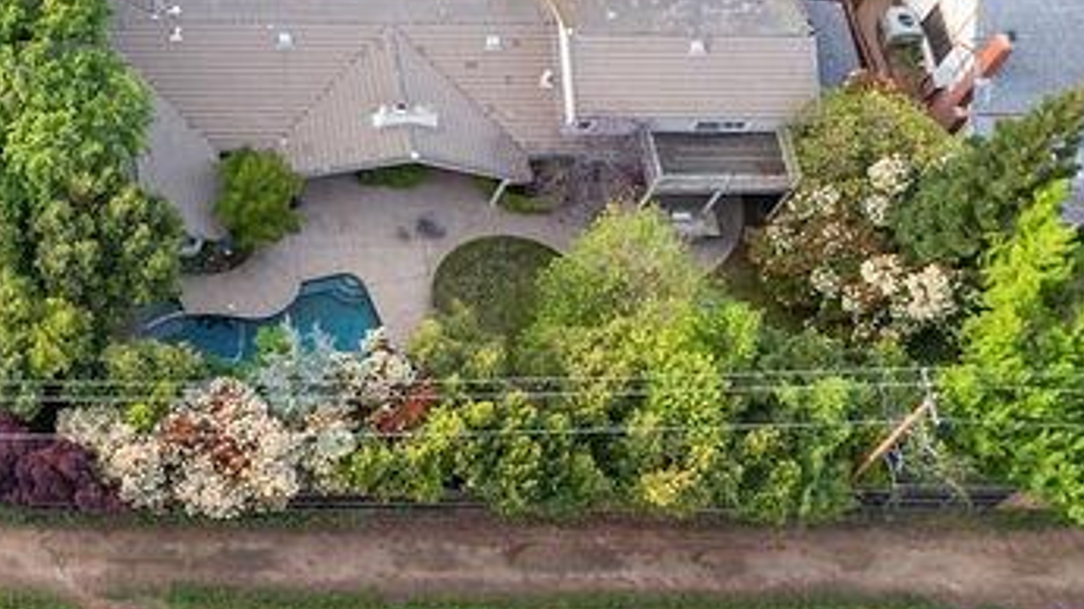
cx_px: -446
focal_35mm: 87
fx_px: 2500
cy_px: 217
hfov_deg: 21.3
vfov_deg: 13.9
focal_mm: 10.26
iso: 100
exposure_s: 1/20
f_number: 9
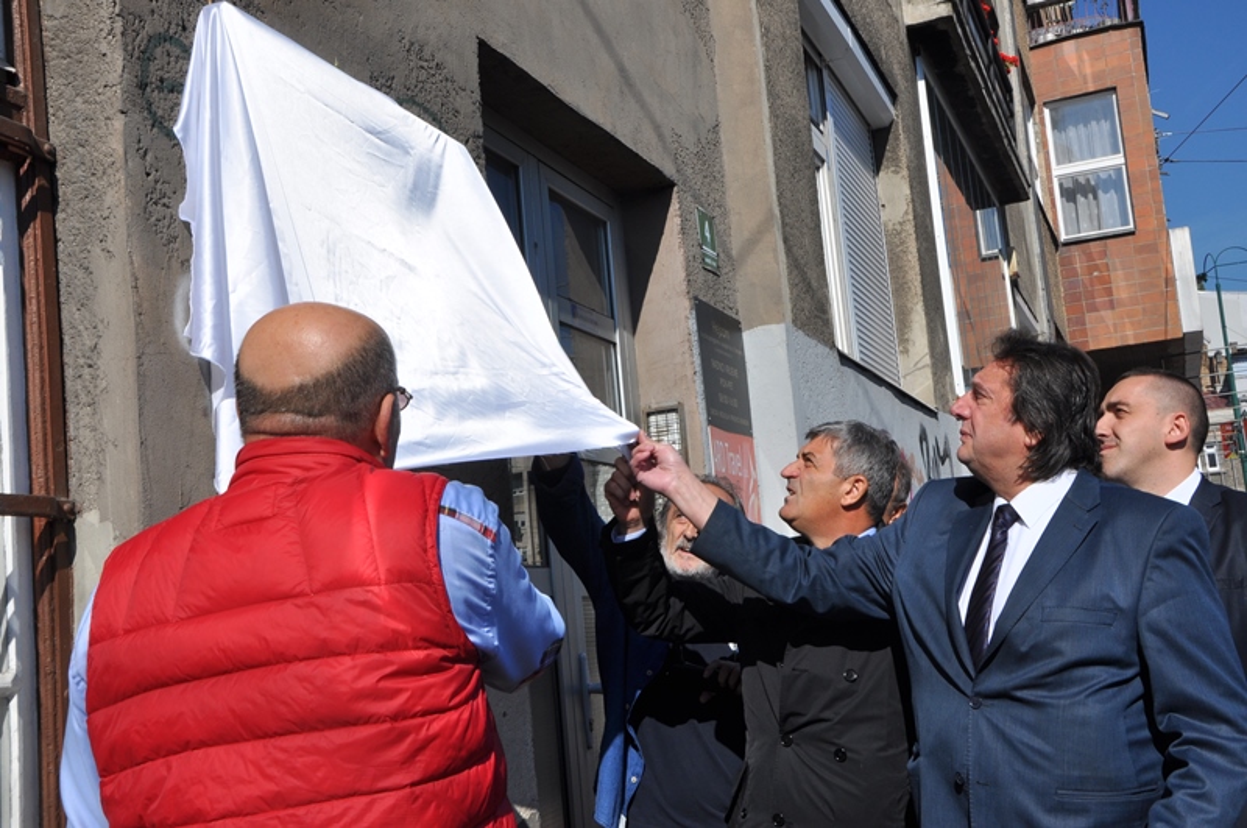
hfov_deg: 49.6
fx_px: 1349
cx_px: 624
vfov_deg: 34.1
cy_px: 414
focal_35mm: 39
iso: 200
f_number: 16
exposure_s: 1/250
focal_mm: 26
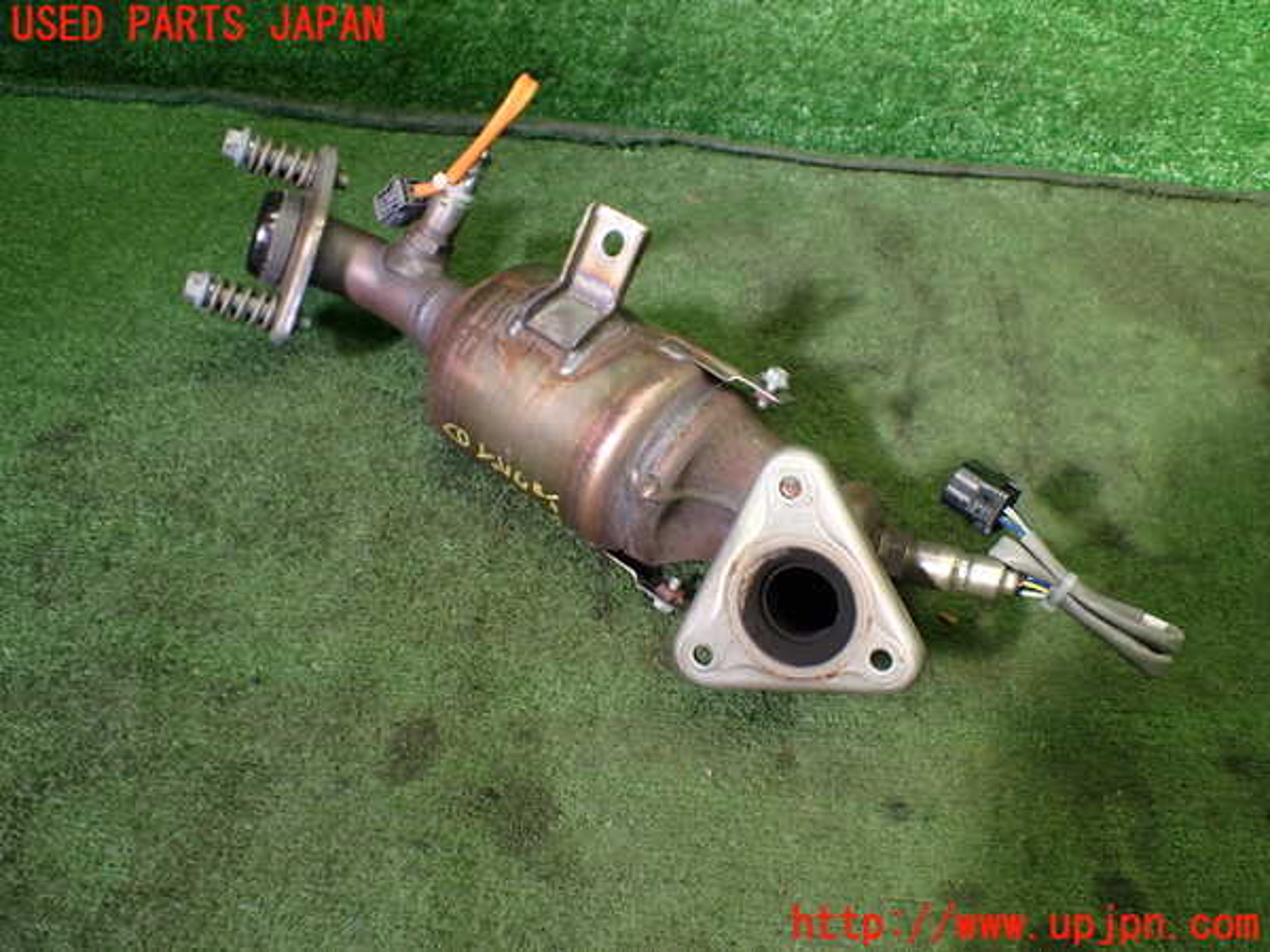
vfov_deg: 46.8
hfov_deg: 60.0
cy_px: 476
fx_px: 1101
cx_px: 635
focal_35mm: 30
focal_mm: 5.4
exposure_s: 1/125
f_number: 2.3
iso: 320
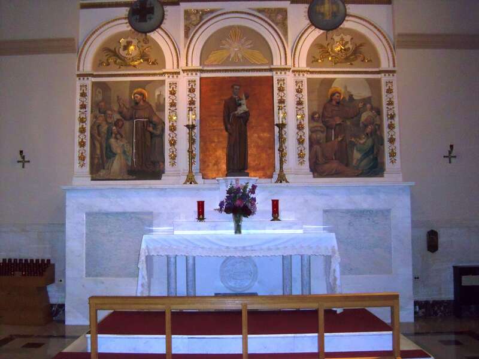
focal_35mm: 38
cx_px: 240
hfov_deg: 49.0
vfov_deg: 37.7
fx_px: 526
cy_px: 180
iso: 400
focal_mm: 6.8
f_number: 4.3
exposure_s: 1/50
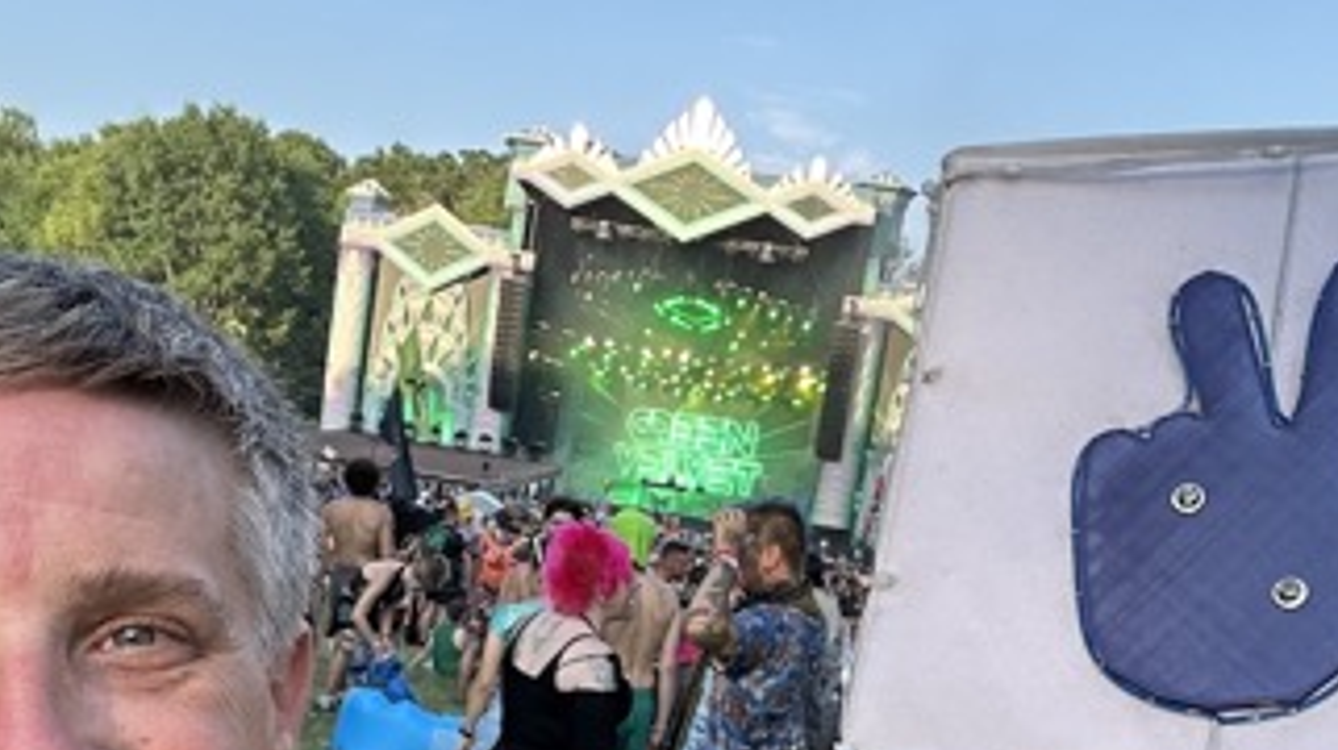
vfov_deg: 23.0
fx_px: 1773
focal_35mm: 50
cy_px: 746
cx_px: 654
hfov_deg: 41.4
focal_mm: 2.69
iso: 25
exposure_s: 1/191
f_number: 1.9
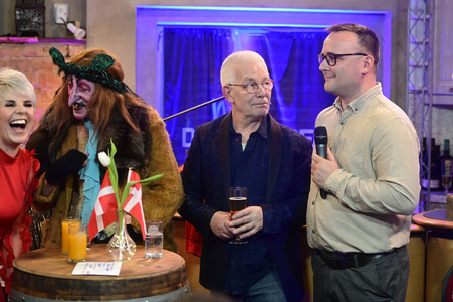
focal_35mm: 70
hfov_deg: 28.9
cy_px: 151
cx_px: 226
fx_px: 880
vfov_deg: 19.4
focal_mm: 70
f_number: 2.8
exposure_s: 1/200
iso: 5000
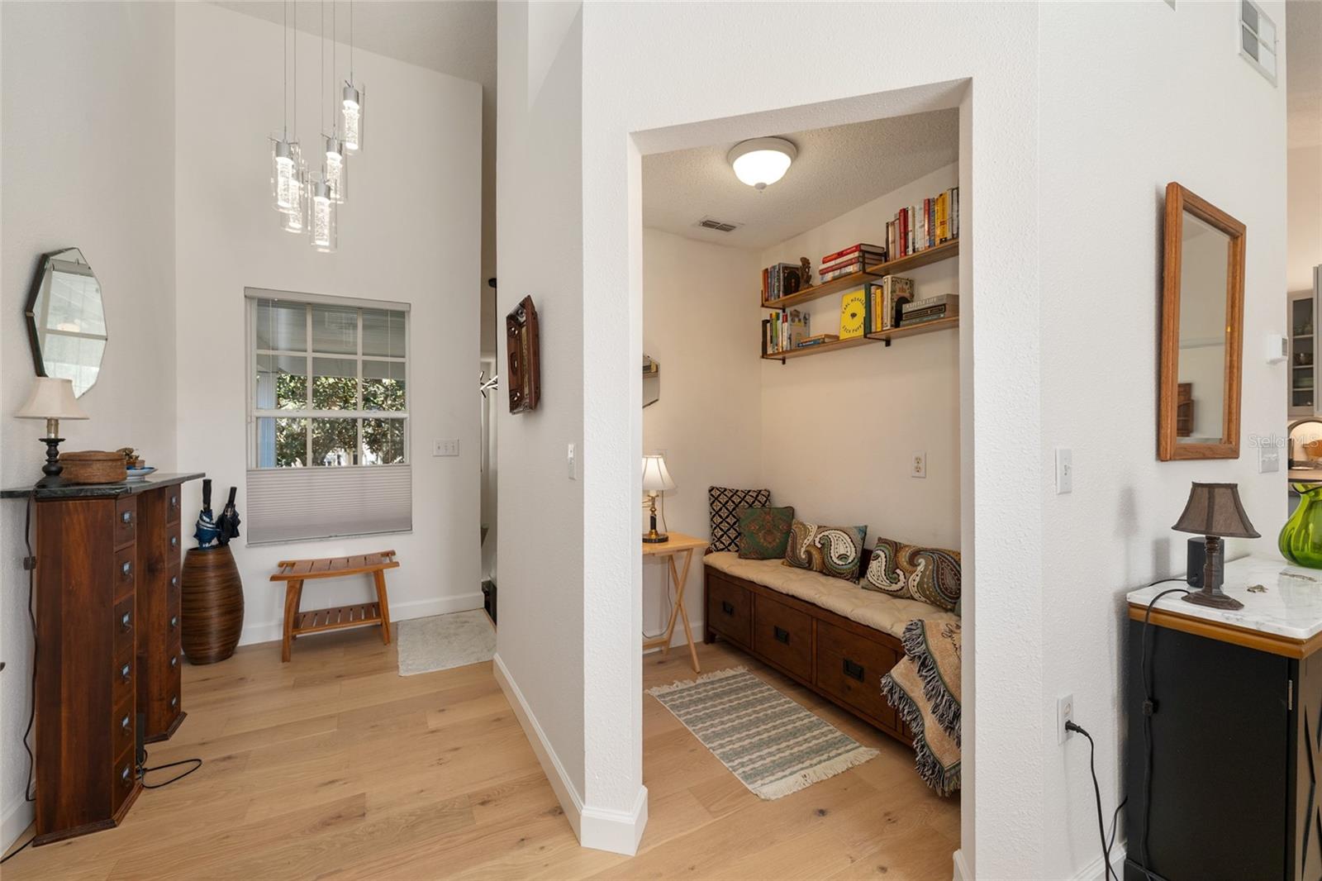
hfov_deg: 104.3
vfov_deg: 81.2
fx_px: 514
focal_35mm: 14
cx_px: 661
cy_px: 440
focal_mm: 14
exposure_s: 1/15
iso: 400
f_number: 7.1
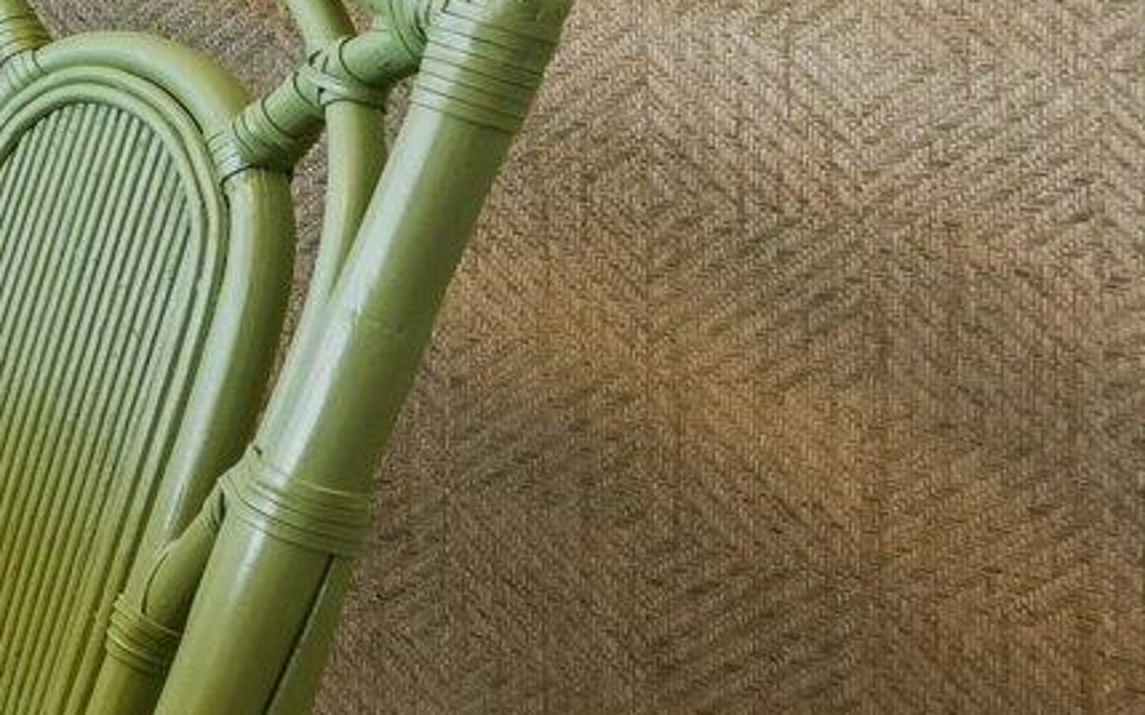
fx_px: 2122
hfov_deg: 16.5
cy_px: -419
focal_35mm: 68
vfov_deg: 17.0
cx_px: -1428
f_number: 8
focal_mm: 14
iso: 800
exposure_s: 1/250
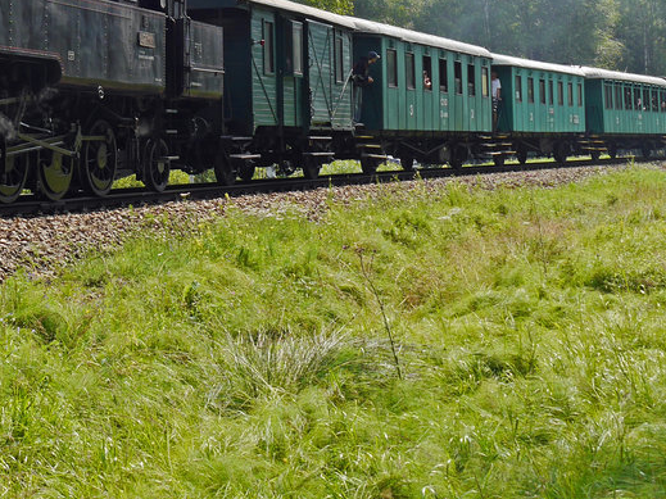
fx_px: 1423
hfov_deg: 25.9
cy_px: -23
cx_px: 142
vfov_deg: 19.2
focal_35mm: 74
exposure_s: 1/320
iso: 160
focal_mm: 16
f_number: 7.1
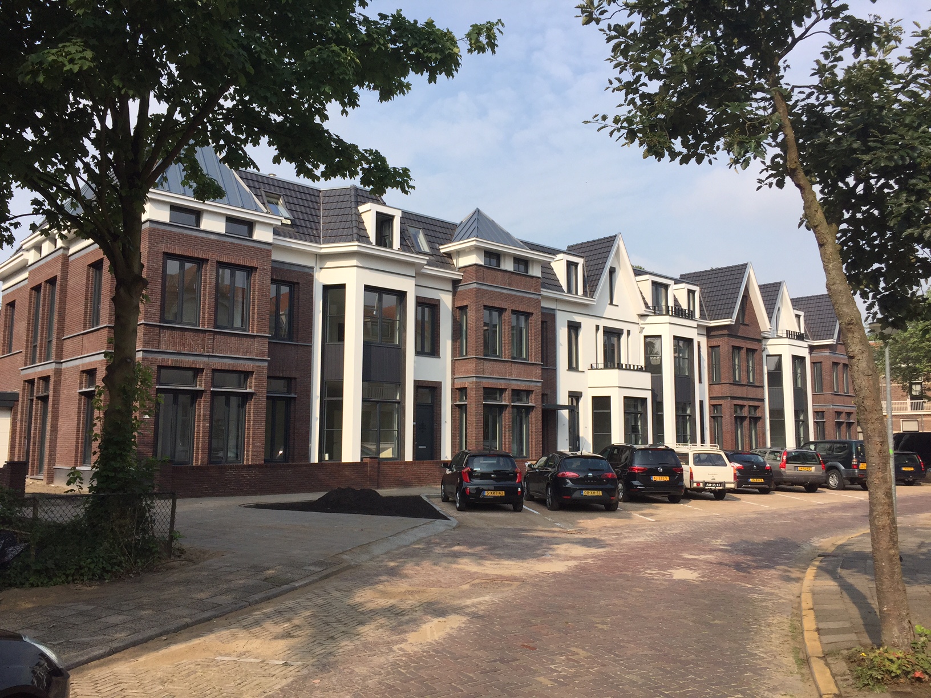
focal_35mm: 29
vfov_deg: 48.2
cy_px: 349
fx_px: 780
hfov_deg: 61.7
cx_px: 466
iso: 32
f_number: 2.2
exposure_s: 1/2083
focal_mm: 4.15
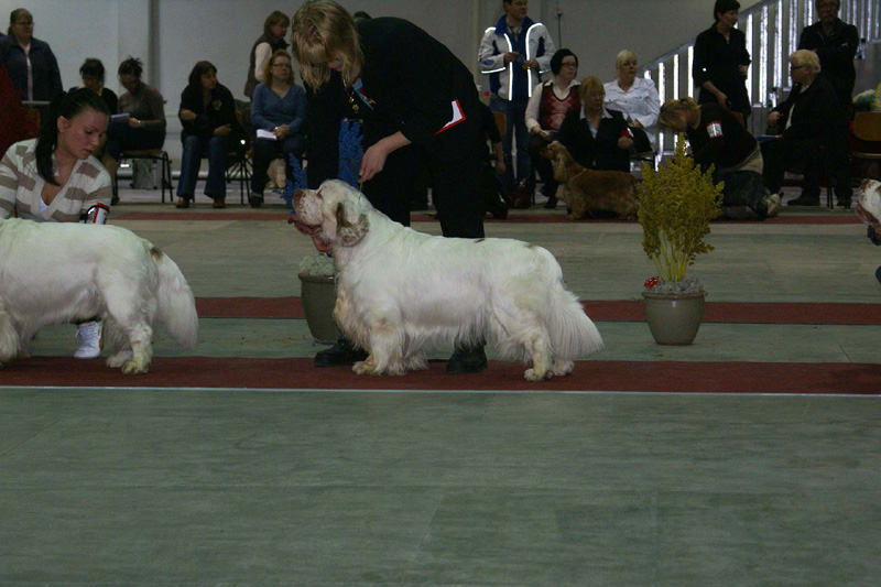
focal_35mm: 105
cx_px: 440
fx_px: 2569
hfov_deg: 19.5
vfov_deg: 13.0
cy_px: 294
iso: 400
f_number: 5.6
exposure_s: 1/125
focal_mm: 70
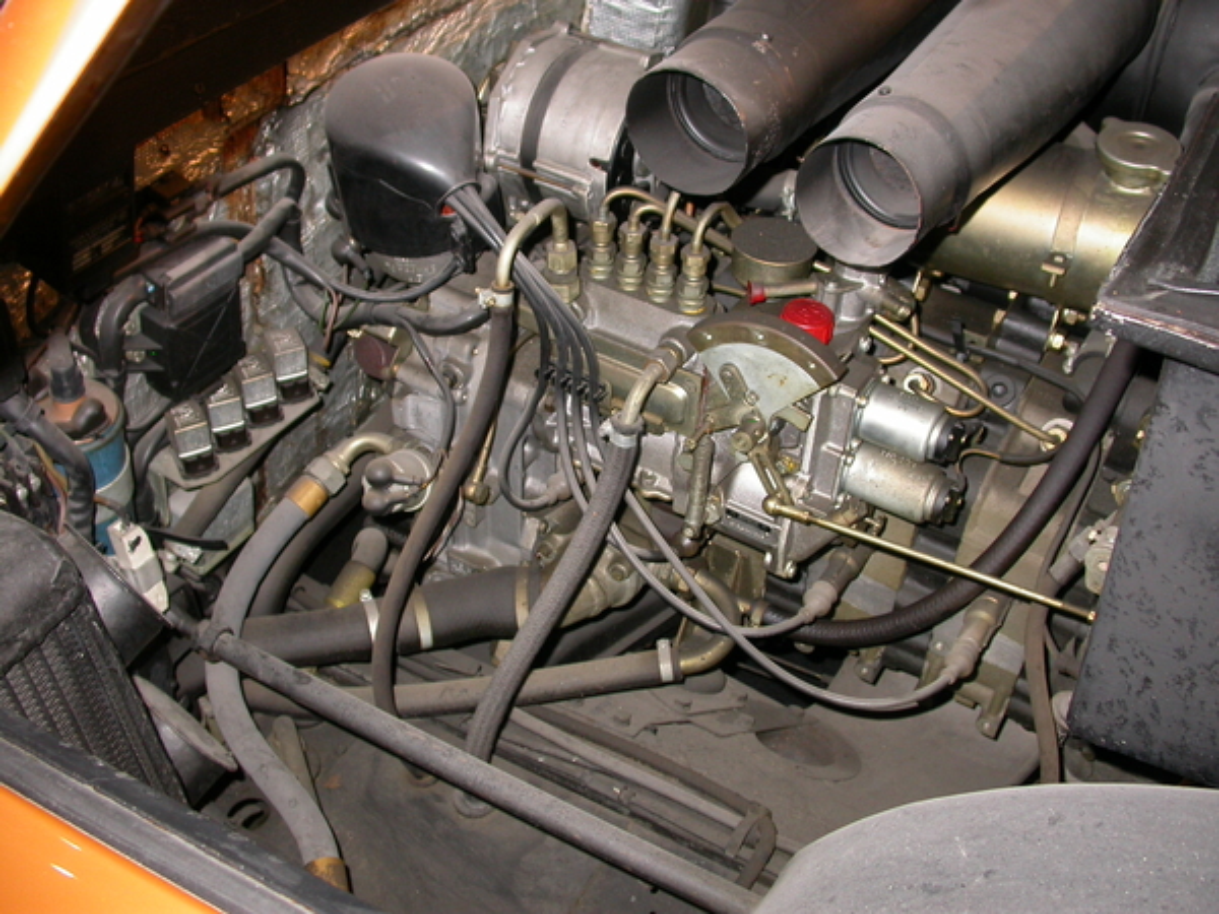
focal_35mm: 38
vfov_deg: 37.7
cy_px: 457
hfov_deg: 49.0
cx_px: 610
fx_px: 1338
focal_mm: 7.85
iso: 100
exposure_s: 1/60
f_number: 2.6
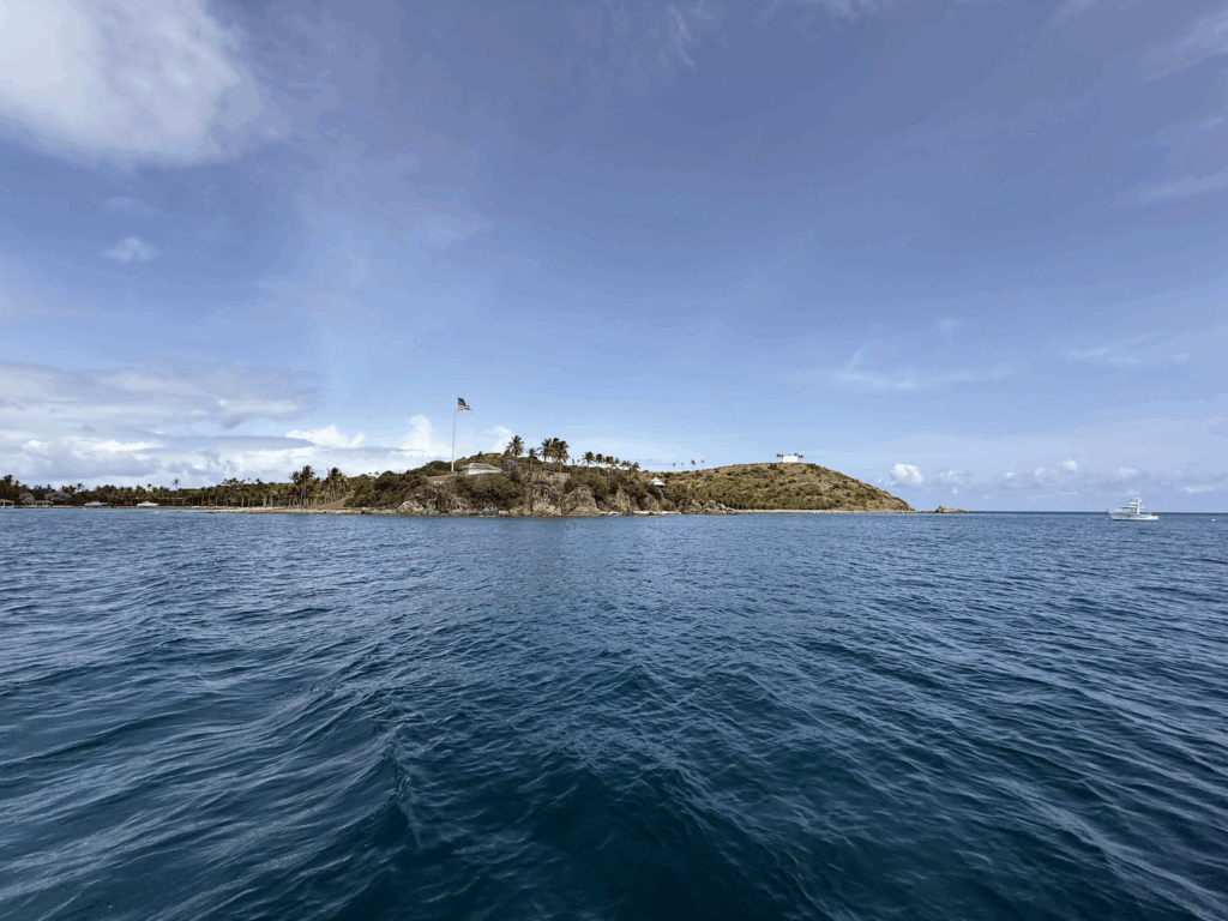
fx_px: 497
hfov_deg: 102.1
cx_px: 614
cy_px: 460
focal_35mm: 14
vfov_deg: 85.7
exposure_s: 1/2976
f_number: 2.2
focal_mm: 2.22
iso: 50
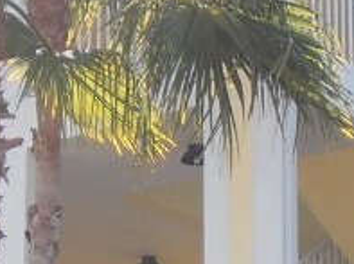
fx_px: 3032
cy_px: 383
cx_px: 266
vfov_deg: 5.0
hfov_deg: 6.7
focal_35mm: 297
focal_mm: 10.04
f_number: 4.5
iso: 80
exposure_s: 1/200
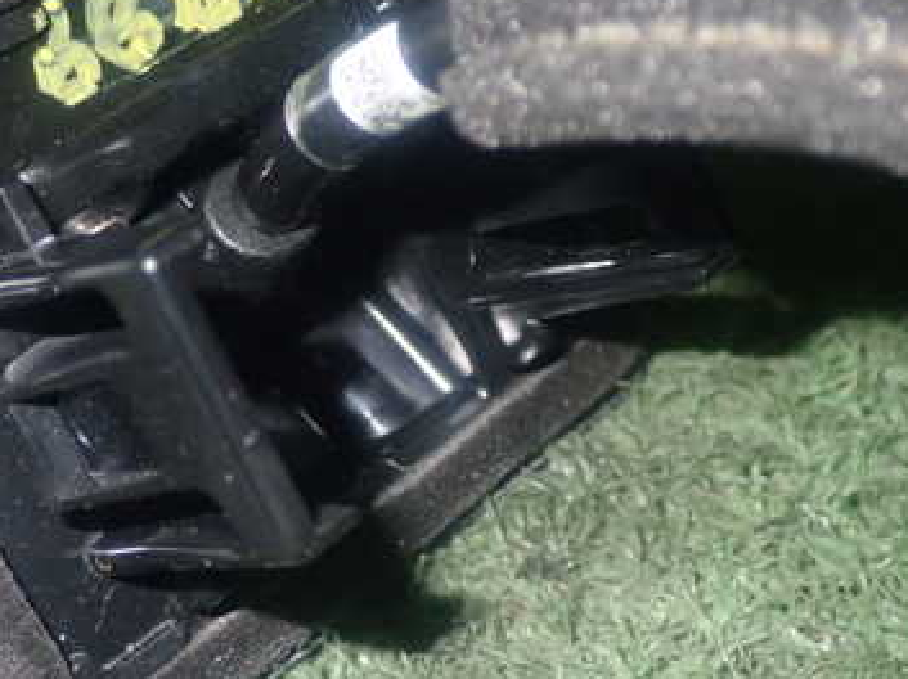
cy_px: 334
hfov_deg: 24.3
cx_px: 311
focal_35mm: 80
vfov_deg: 18.4
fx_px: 2096
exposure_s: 1/50
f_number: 9
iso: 500
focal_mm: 8.4
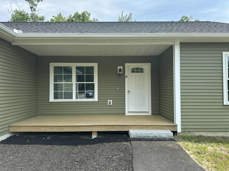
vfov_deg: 56.8
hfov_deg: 71.6
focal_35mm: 24
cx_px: 114
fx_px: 159
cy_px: 86
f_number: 1.78
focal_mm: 6.86
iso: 80
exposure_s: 1/1541
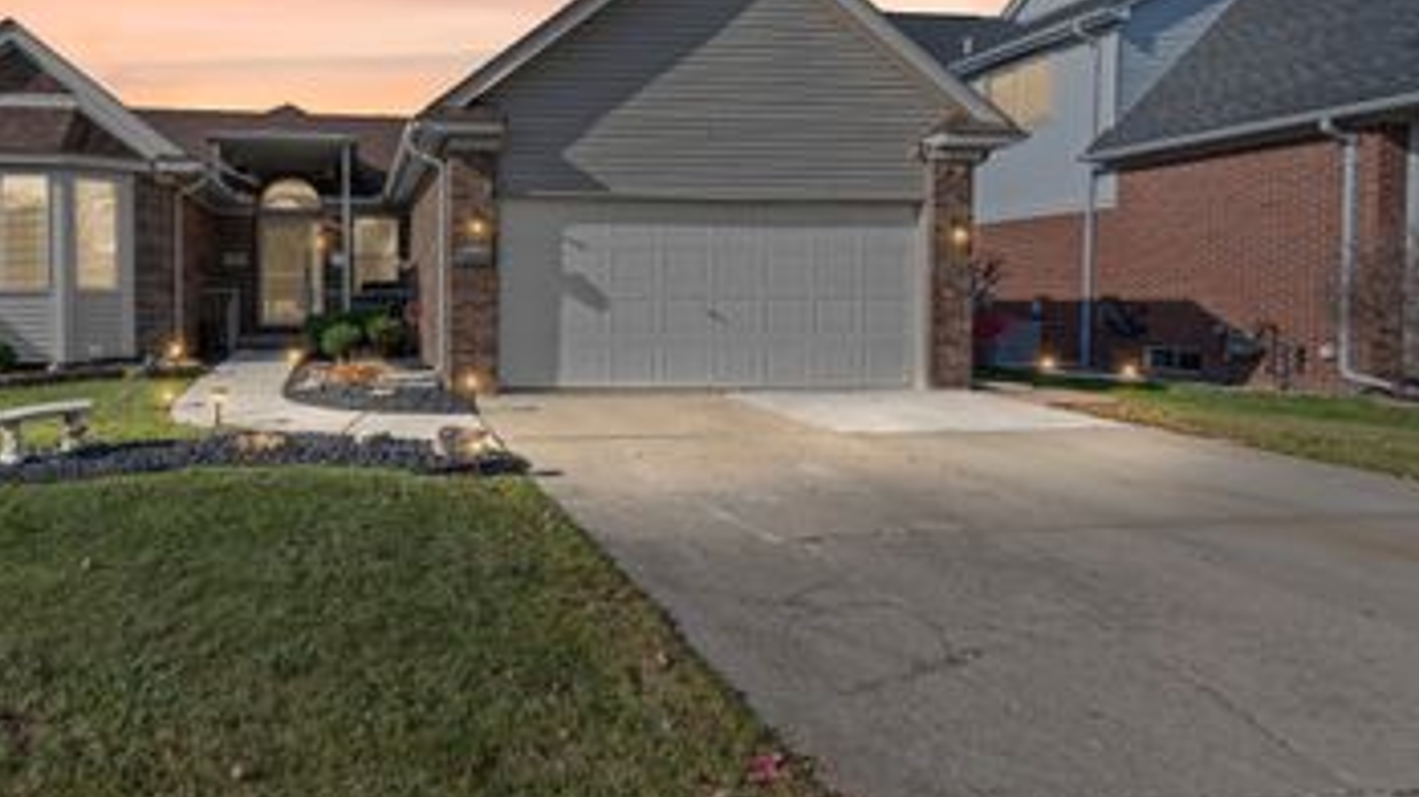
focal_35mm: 21
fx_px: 790
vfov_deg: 53.2
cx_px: 423
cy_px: 327
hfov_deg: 79.8
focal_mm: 14
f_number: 10
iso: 500
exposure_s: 1/1000
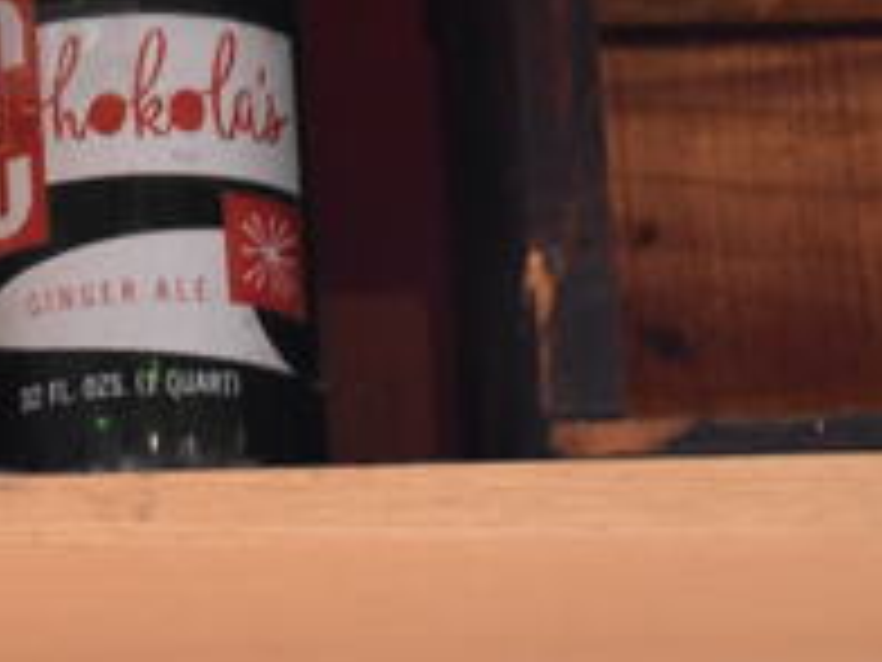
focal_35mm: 246
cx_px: -360
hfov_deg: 7.9
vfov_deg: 6.0
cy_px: -140
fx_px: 6281
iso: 3200
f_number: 5.6
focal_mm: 55
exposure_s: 1/15
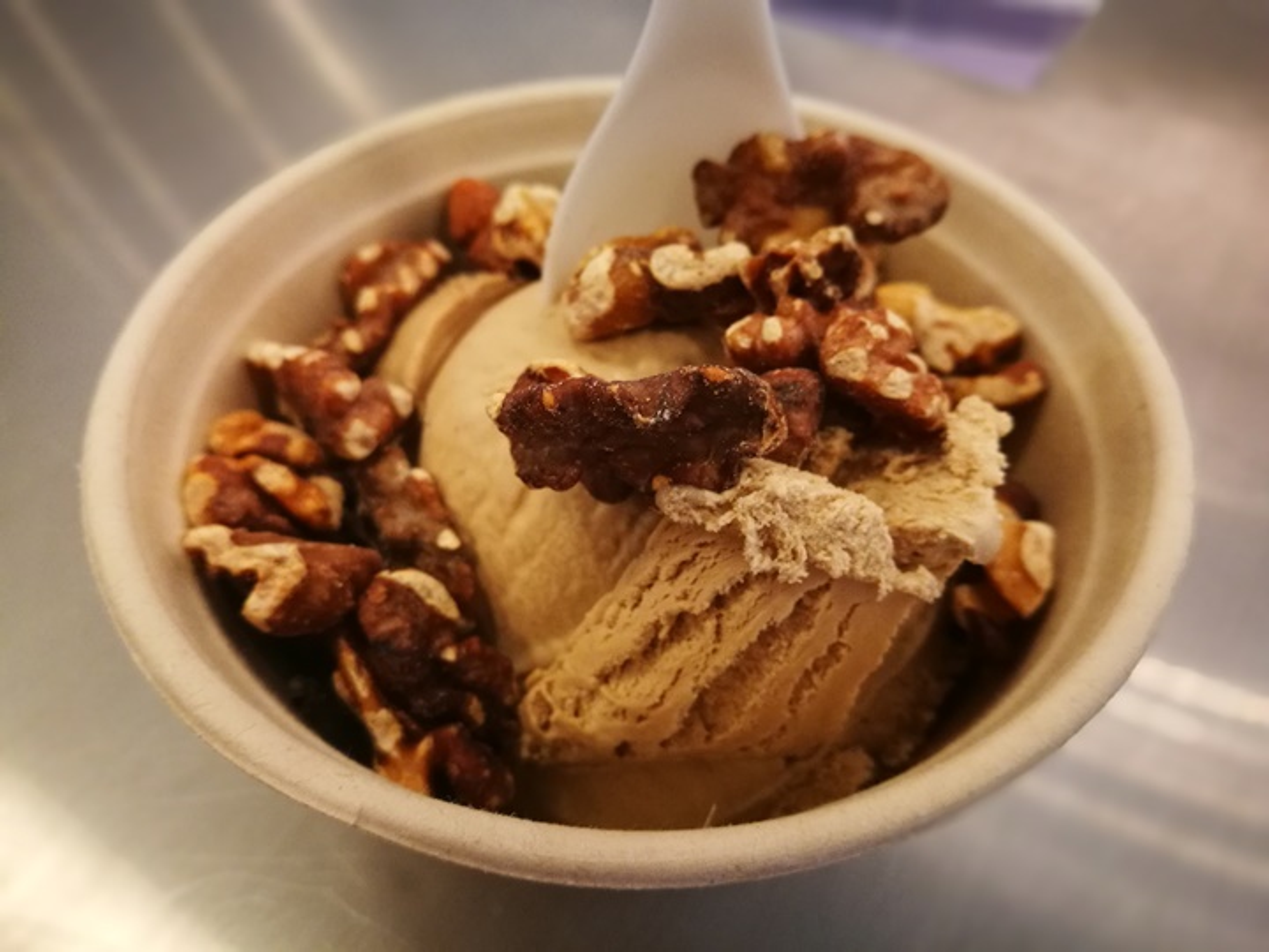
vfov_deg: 51.4
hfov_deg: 65.3
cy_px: 476
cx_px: 634
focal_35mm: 27
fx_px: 990
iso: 400
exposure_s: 1/30
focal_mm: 4.5
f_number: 4
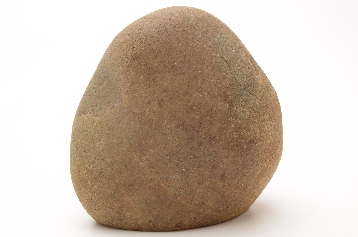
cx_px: 179
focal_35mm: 46
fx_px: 461
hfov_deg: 42.4
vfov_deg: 28.8
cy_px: 118
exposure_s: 1/160
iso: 100
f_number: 18
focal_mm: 31
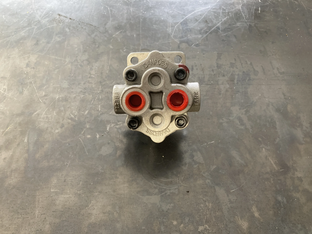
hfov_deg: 63.4
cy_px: 117
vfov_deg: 49.7
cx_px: 156
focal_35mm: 28
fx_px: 252
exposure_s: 1/60
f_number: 1.8
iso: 160
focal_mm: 3.99
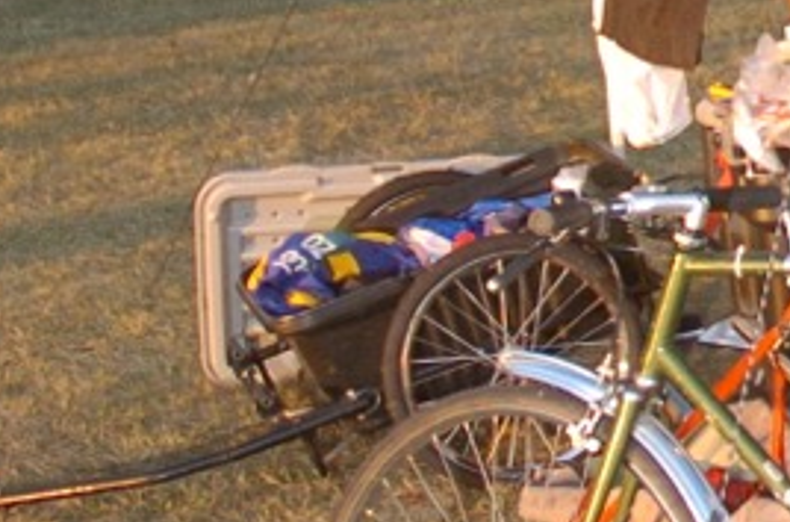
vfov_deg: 11.0
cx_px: 1347
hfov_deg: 15.1
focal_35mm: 121
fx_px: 2647
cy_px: -158
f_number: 3.5
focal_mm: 18
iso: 320
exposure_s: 1/200
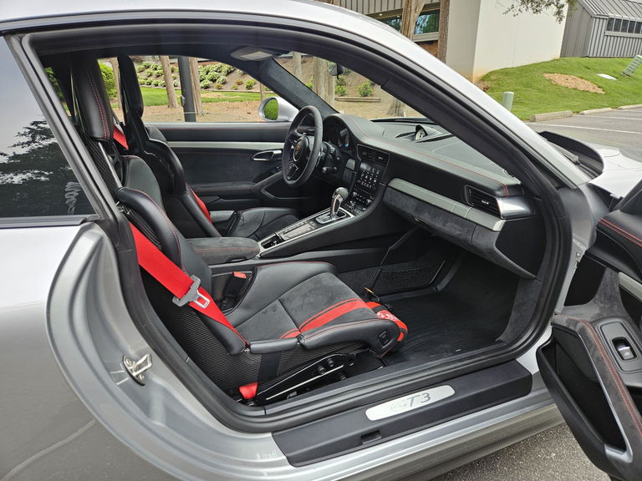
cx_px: 321
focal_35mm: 23
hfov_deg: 73.9
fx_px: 427
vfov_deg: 58.9
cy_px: 240
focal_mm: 5.4
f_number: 1.8
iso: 32
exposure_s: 1/180
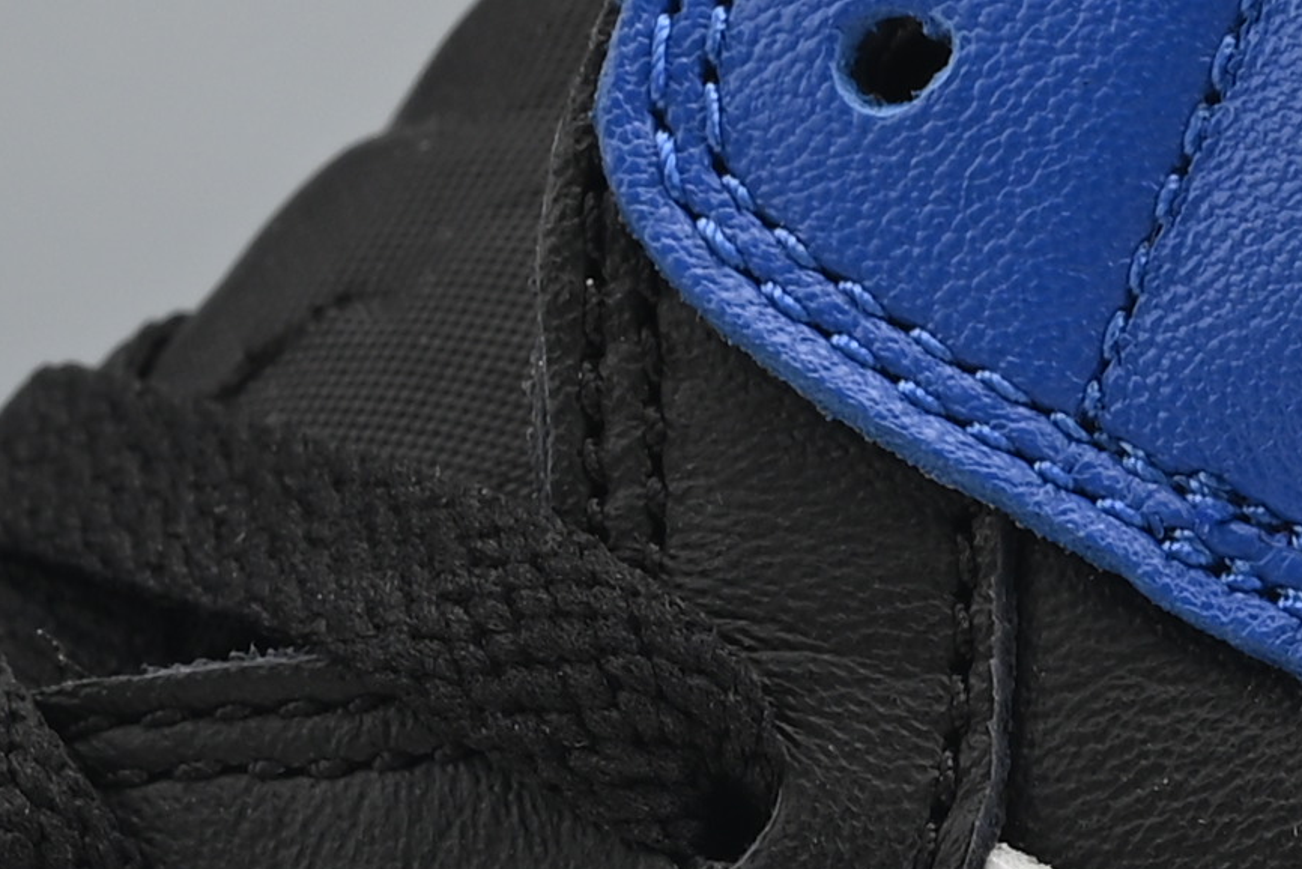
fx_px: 9804
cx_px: 1573
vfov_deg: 5.1
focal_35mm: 271
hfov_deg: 7.5
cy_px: 301
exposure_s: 1/200
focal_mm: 39
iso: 100
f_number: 11
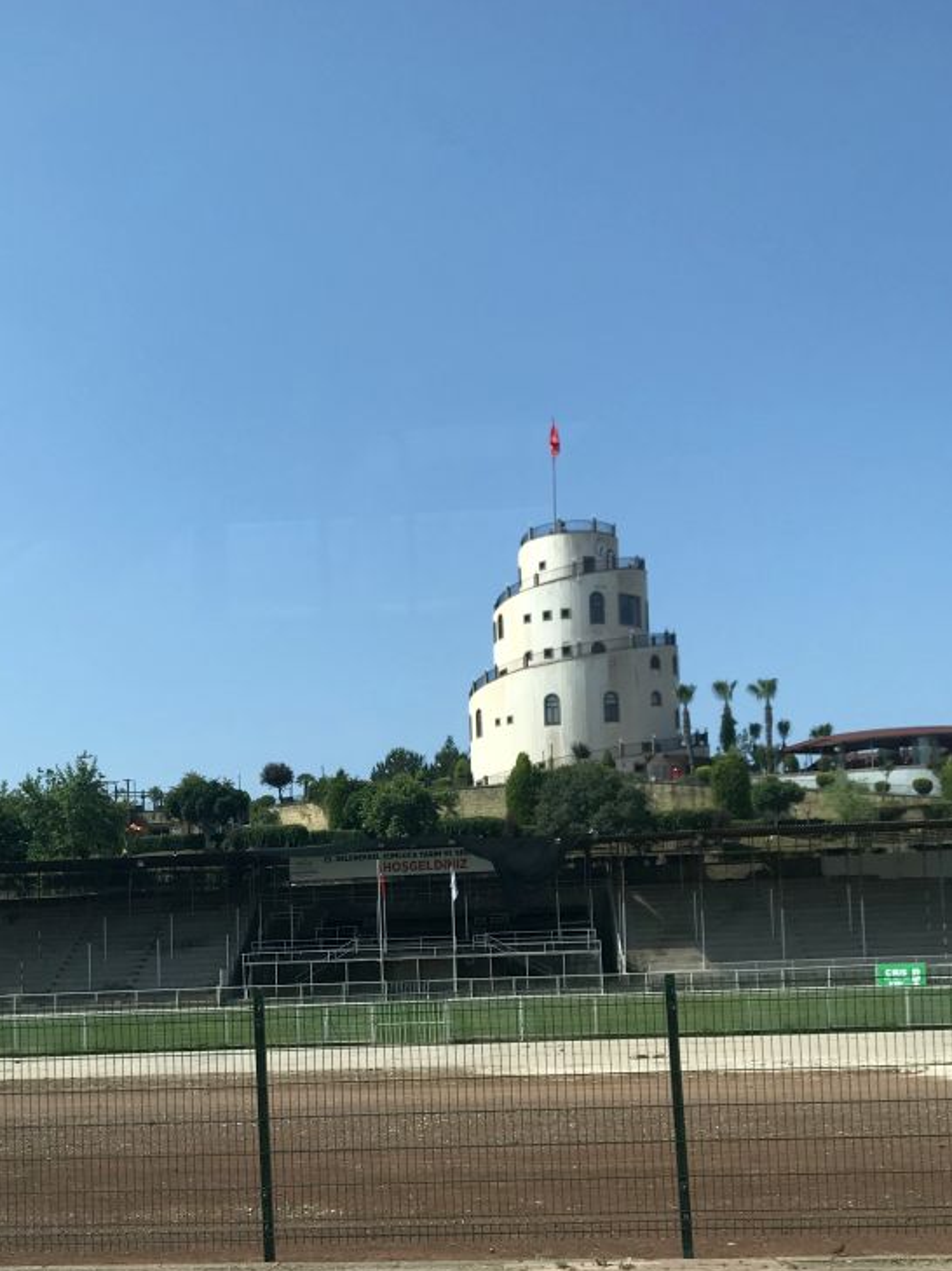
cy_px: 885
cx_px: 321
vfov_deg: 44.9
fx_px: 1505
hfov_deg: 34.8
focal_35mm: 41
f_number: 1.8
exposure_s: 1/2336
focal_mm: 3.99
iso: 20
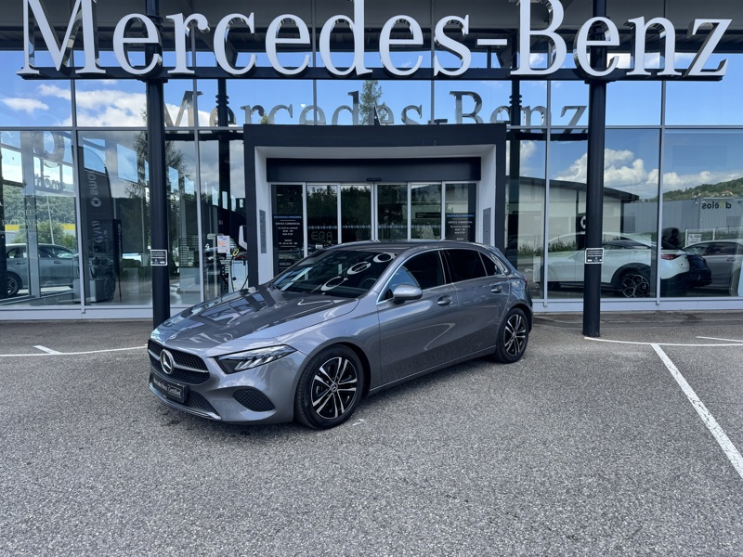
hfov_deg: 71.6
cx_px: 372
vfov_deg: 56.8
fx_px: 515
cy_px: 278
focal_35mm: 24
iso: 80
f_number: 1.78
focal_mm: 6.76
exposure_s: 1/1094
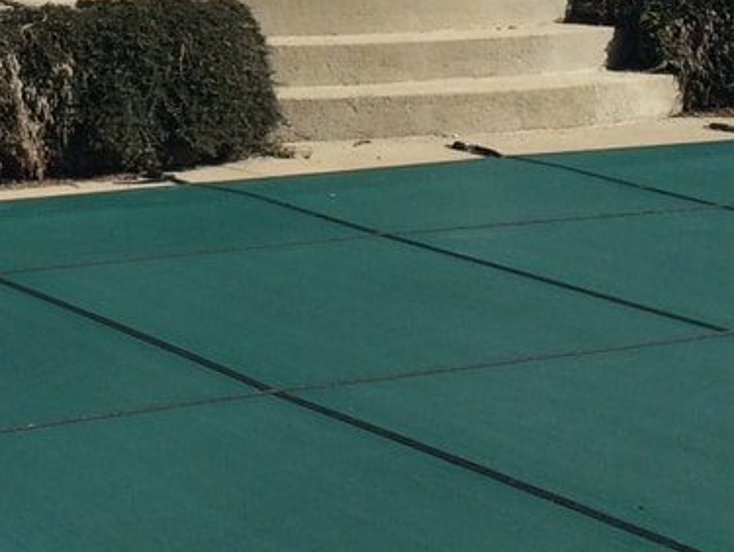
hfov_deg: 18.8
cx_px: 97
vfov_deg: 13.6
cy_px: -241
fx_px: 2186
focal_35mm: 103
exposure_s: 1/3425
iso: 32
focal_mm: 4.15
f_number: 2.2
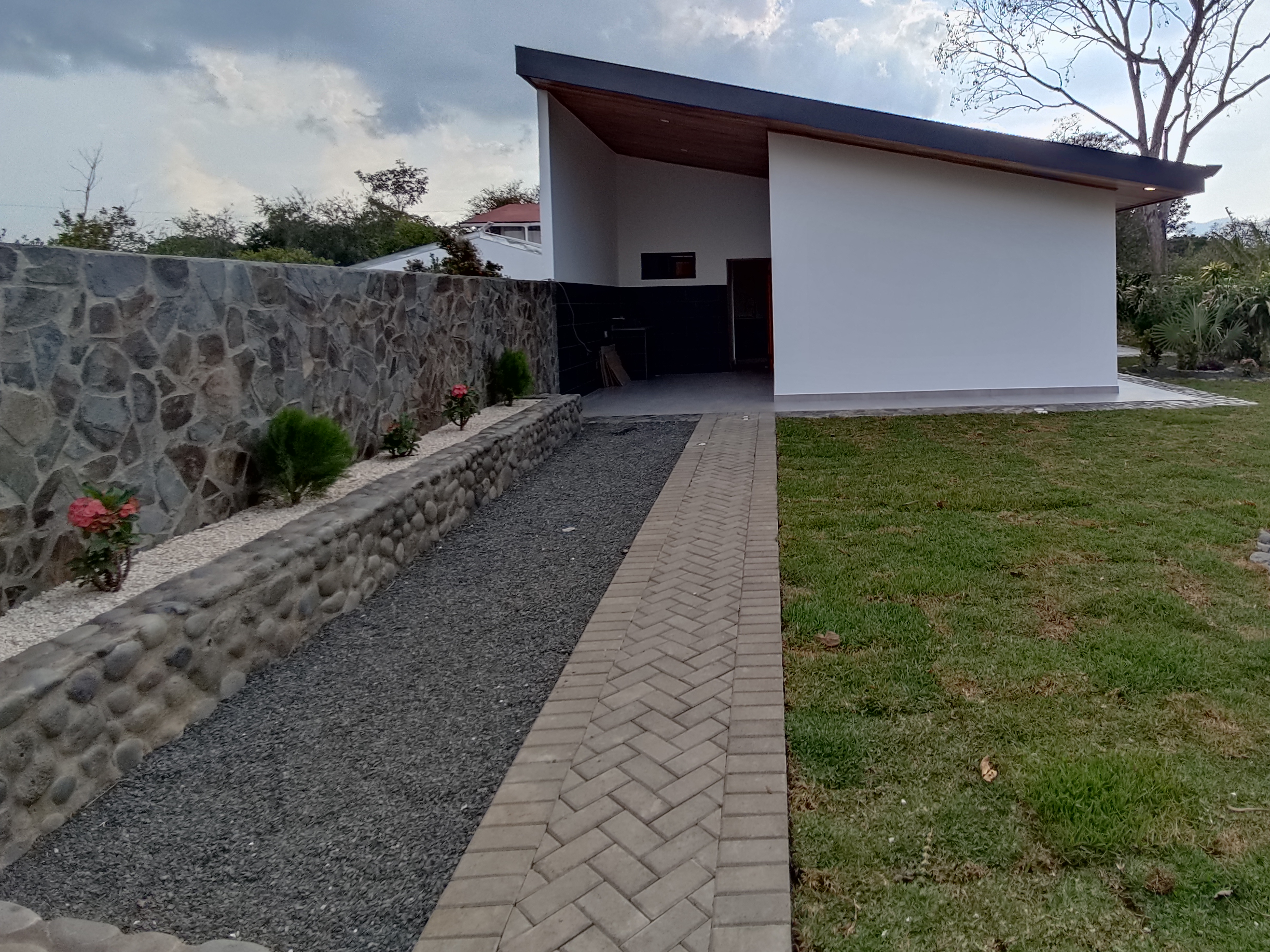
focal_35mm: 20
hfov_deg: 79.2
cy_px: 334
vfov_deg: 64.6
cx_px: 841
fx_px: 734
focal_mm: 1.6
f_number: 2.2
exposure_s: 1/433
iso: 50
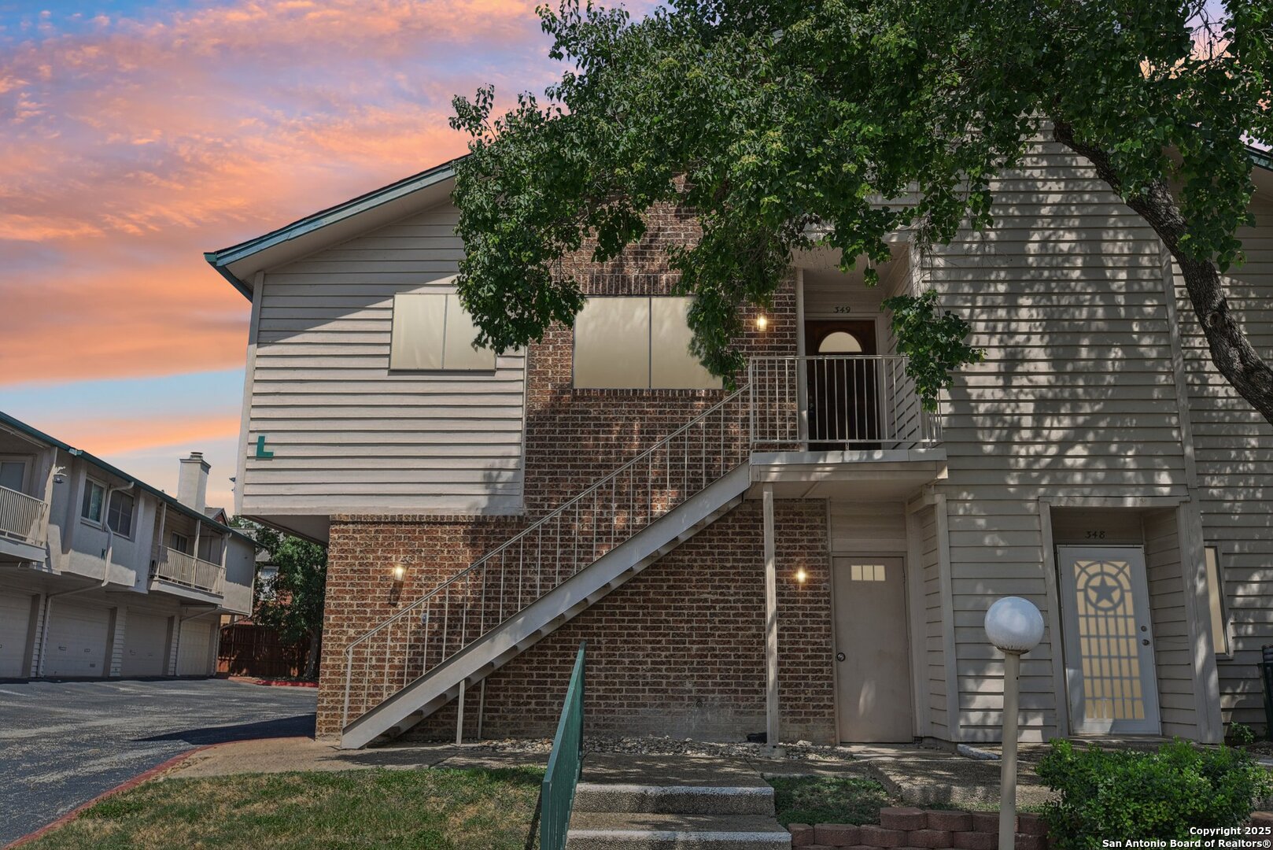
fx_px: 1026
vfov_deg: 45.0
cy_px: 425
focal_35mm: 29
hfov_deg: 63.6
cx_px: 636
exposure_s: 1/250
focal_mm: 29
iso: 400
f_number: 8
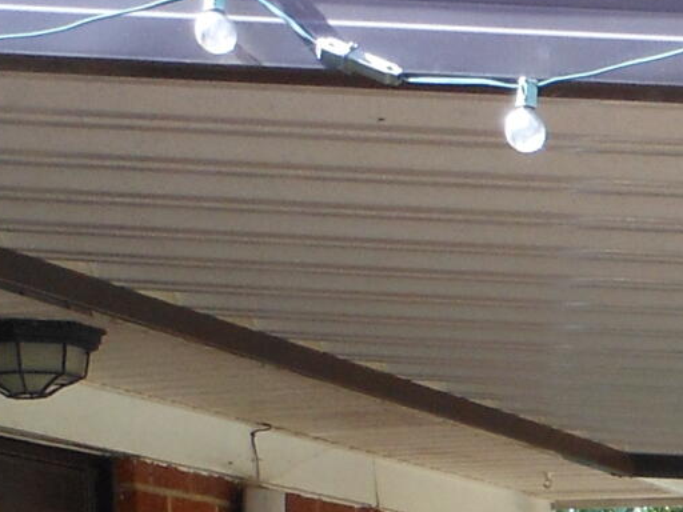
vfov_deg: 8.6
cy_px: 1021
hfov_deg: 10.8
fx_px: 3236
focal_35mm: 164
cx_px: 1470
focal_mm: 5
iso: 80
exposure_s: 1/50
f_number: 3.7
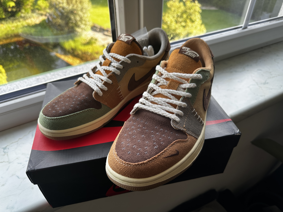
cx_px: 142
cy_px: 106
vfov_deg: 56.8
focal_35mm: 24
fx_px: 196
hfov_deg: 71.6
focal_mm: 6.86
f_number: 1.78
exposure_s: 1/121
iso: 64
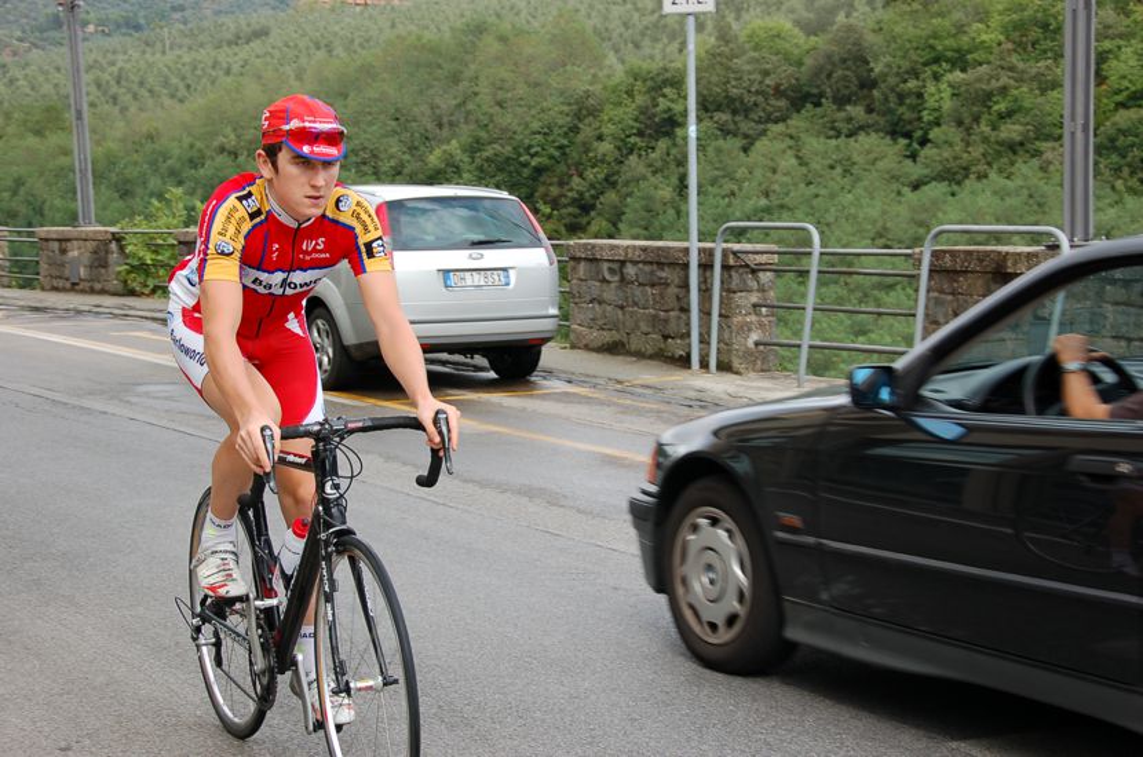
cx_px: 572
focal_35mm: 66
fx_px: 2091
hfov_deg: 30.6
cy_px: 378
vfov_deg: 20.5
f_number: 7.1
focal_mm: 44
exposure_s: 1/200
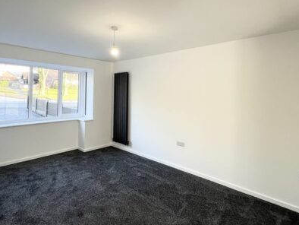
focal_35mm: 19
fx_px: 164
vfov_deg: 68.0
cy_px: 90
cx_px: 145
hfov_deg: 84.6
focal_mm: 1.57
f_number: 1.8
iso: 80
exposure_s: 1/99
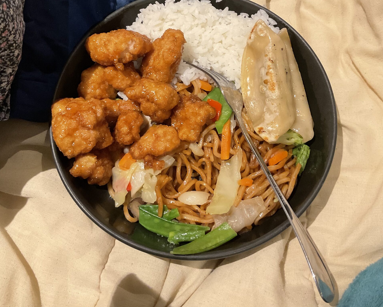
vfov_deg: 38.5
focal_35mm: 38
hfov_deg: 47.9
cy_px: 91
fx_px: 431
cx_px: 192
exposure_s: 1/40
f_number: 1.8
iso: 200
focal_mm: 3
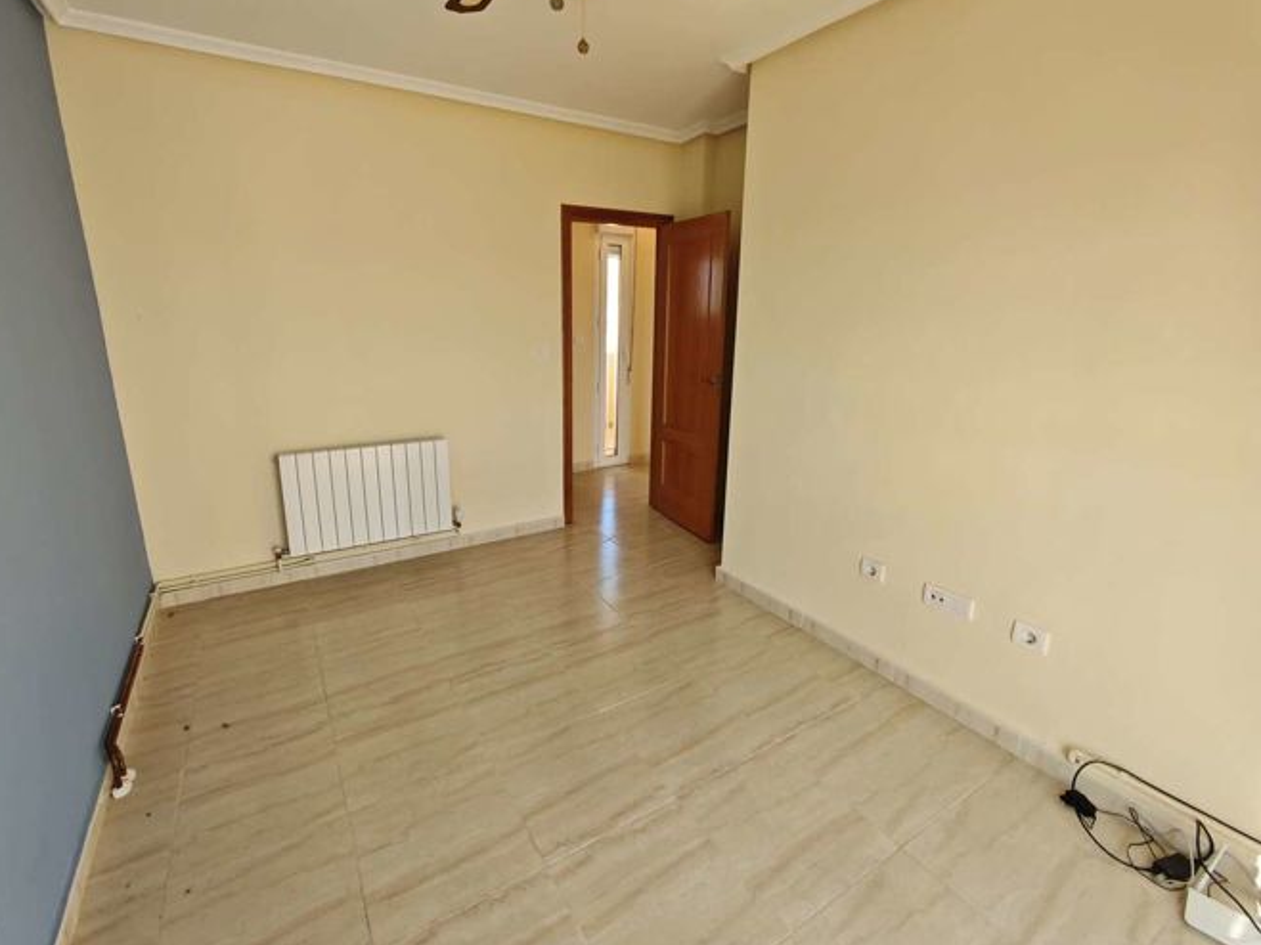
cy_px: 446
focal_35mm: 15
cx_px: 588
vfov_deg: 81.6
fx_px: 546
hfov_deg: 98.0
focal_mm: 2.16
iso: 250
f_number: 2.2
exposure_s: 1/100
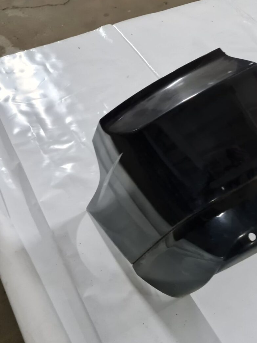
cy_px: 172
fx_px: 346
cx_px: 225
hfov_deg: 38.3
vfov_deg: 52.6
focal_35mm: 35
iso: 500
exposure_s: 1/25
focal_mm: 5.4
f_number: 1.8
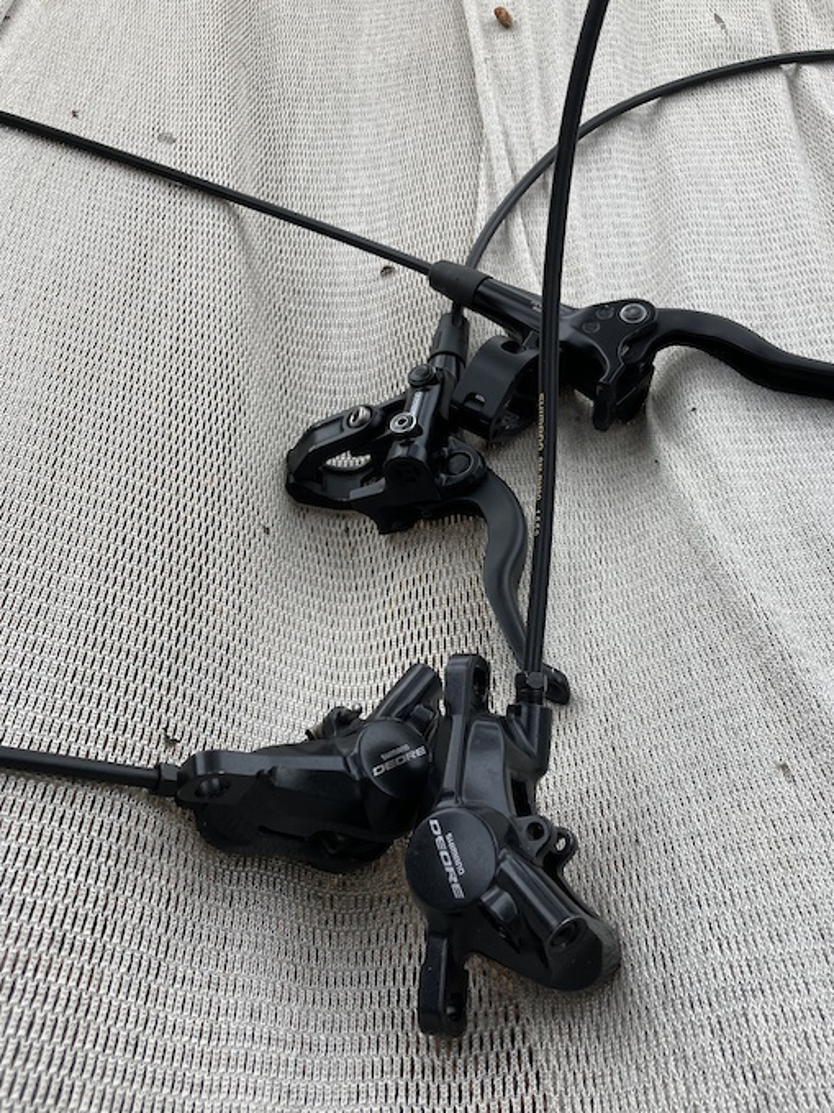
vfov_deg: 55.2
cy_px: 628
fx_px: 1060
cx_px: 462
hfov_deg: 42.9
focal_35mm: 33
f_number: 1.8
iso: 20
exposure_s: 1/750
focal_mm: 3.99
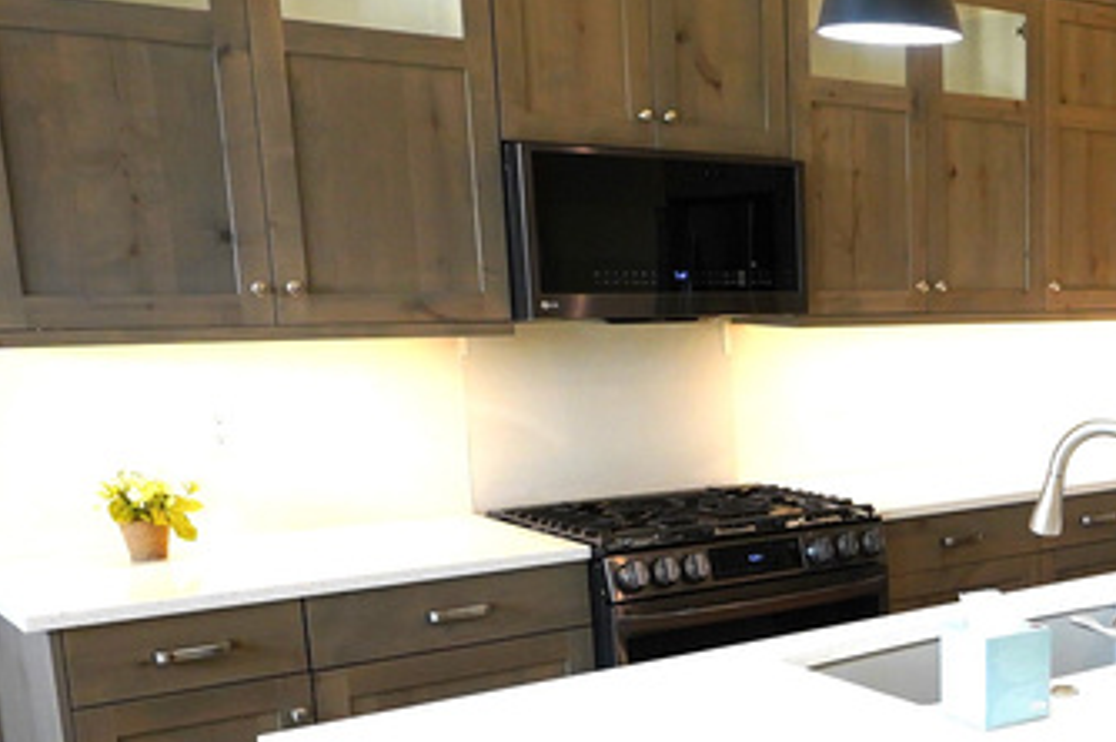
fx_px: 1517
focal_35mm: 49
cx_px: 1173
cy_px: 597
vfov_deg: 26.9
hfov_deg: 35.6
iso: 1600
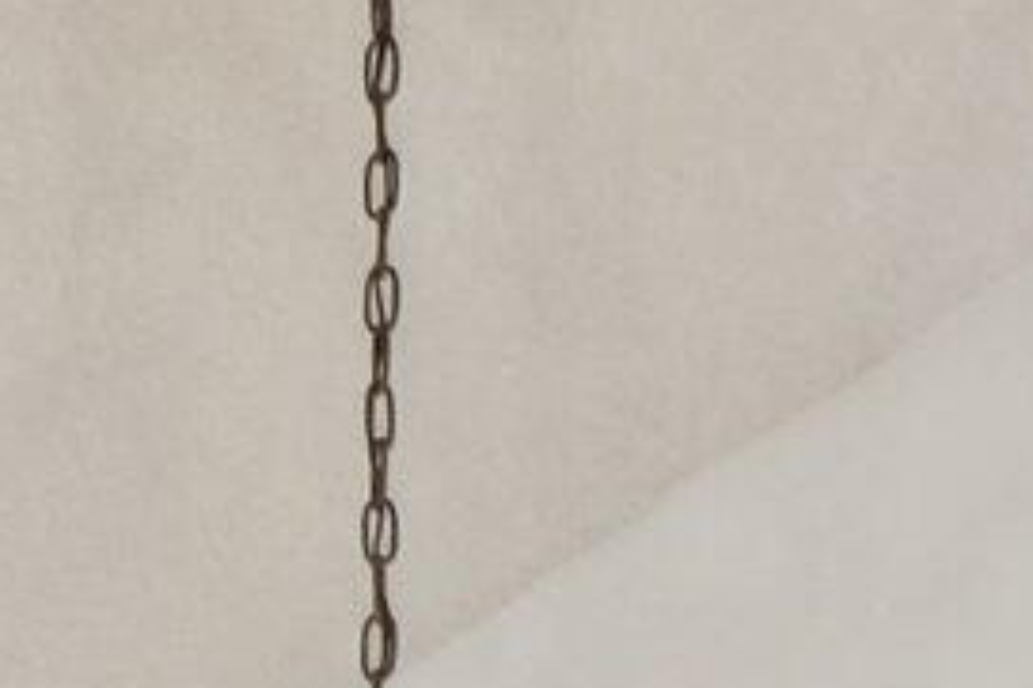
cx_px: -744
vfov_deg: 8.3
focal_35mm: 113
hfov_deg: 15.8
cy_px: 2575
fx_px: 3240
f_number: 8
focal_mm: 10
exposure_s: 1/20
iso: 400
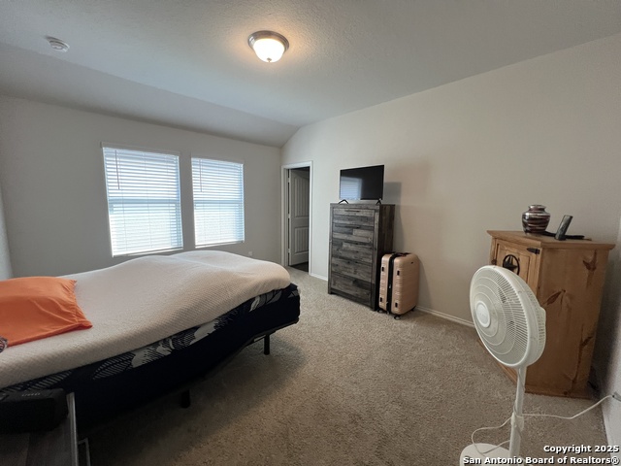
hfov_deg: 106.2
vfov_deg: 89.9
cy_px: 233
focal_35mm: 13
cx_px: 310
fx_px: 233
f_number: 1.8
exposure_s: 1/120
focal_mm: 1.57
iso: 160
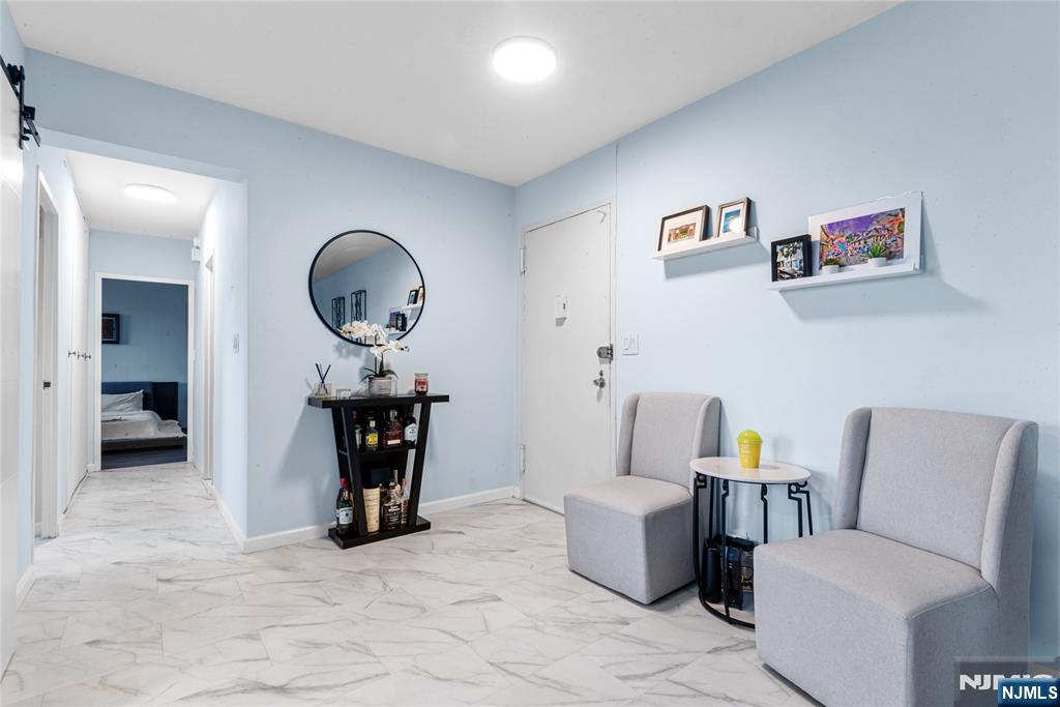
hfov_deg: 96.7
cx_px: 530
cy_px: 354
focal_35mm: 16
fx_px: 471
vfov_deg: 73.8
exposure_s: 2.5
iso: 500
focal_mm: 16
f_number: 22
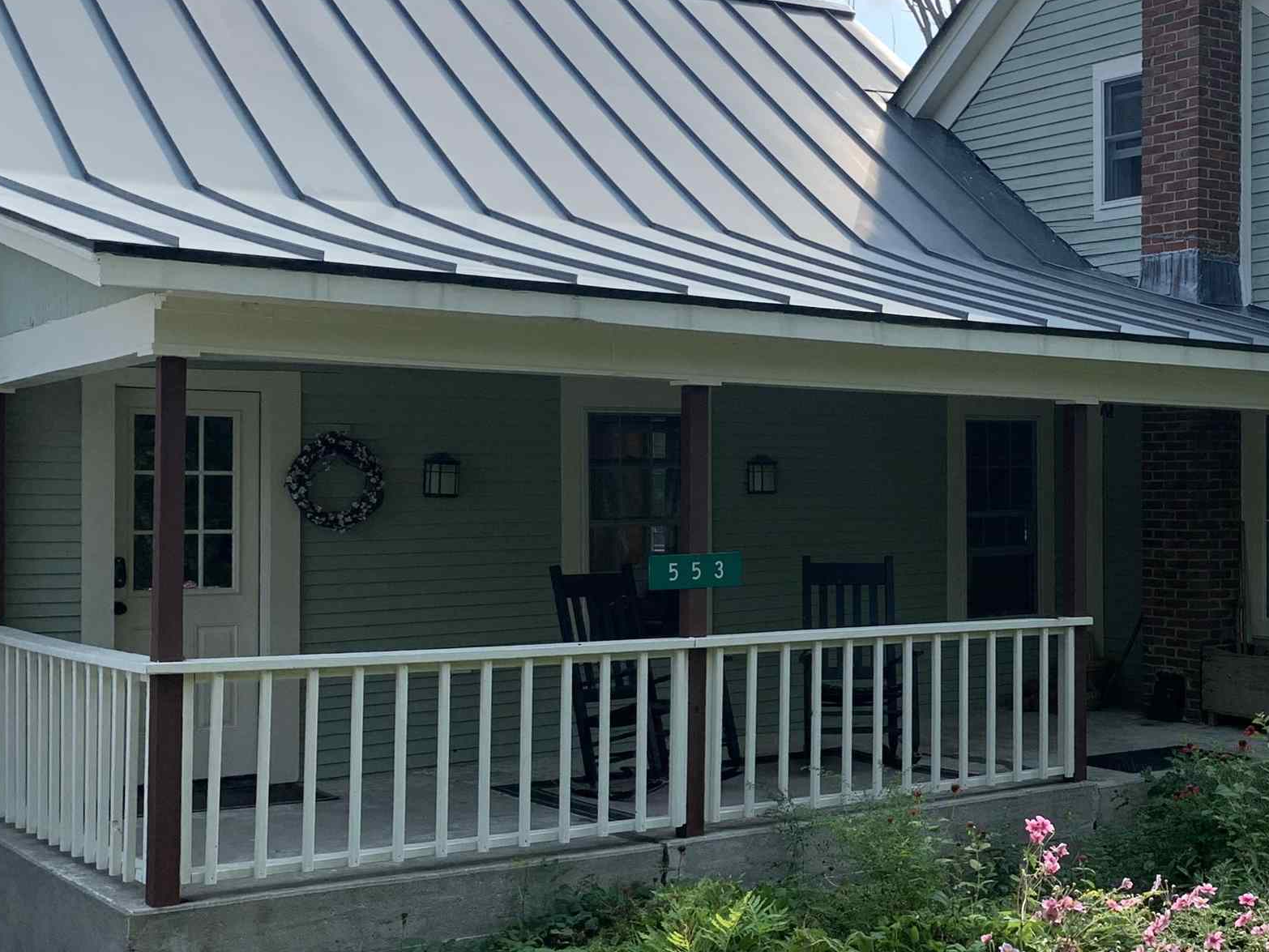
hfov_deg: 36.0
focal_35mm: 51
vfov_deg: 28.6
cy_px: 498
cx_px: 1044
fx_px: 1870
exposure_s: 1/864
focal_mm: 4.25
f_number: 1.8
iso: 25
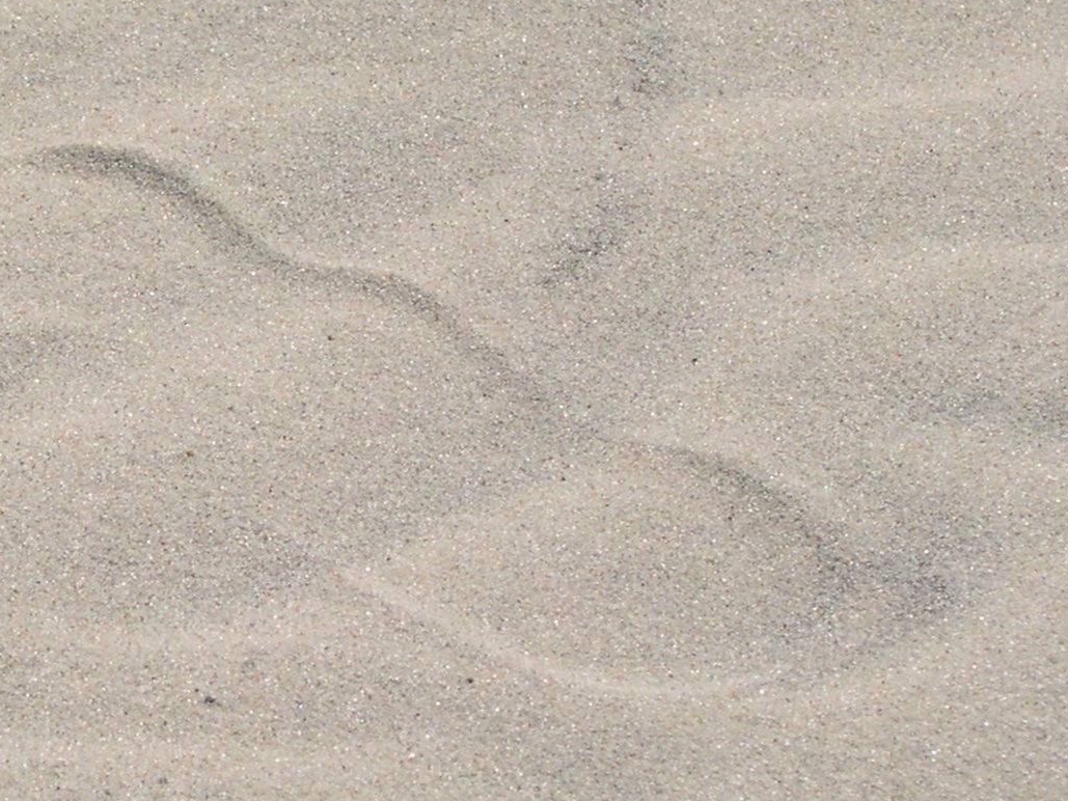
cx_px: 175
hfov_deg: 11.6
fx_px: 5246
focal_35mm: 170
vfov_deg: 8.7
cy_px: 340
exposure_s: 1/203
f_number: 10.8
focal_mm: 16.3
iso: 100
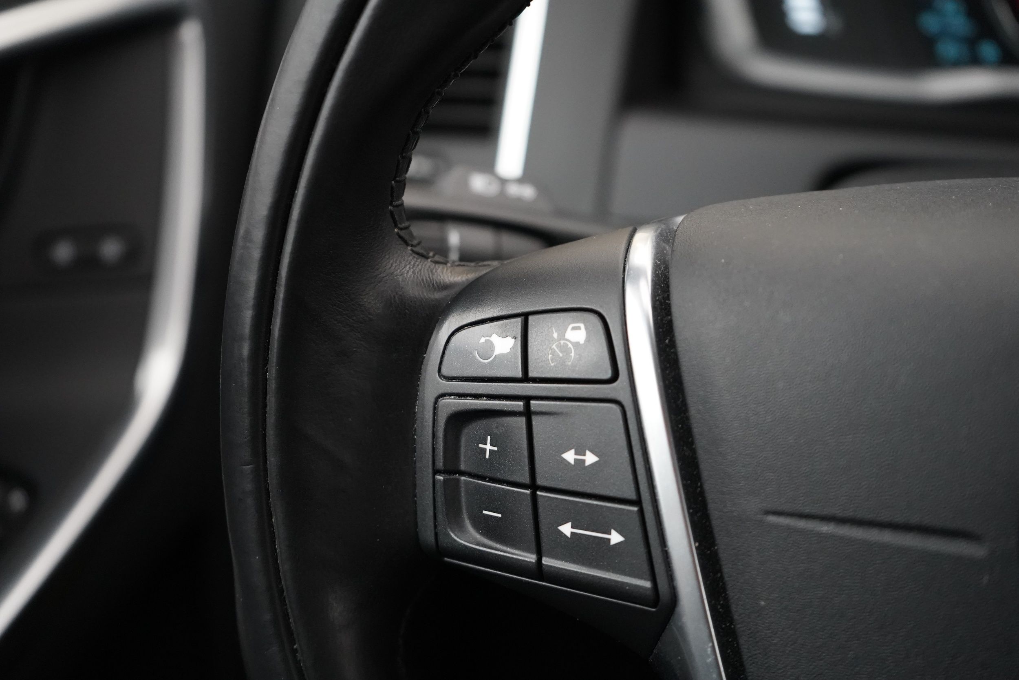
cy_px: 340
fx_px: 1330
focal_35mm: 47
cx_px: 510
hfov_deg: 41.9
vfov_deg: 28.7
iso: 6400
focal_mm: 47
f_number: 4.5
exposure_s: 1/60
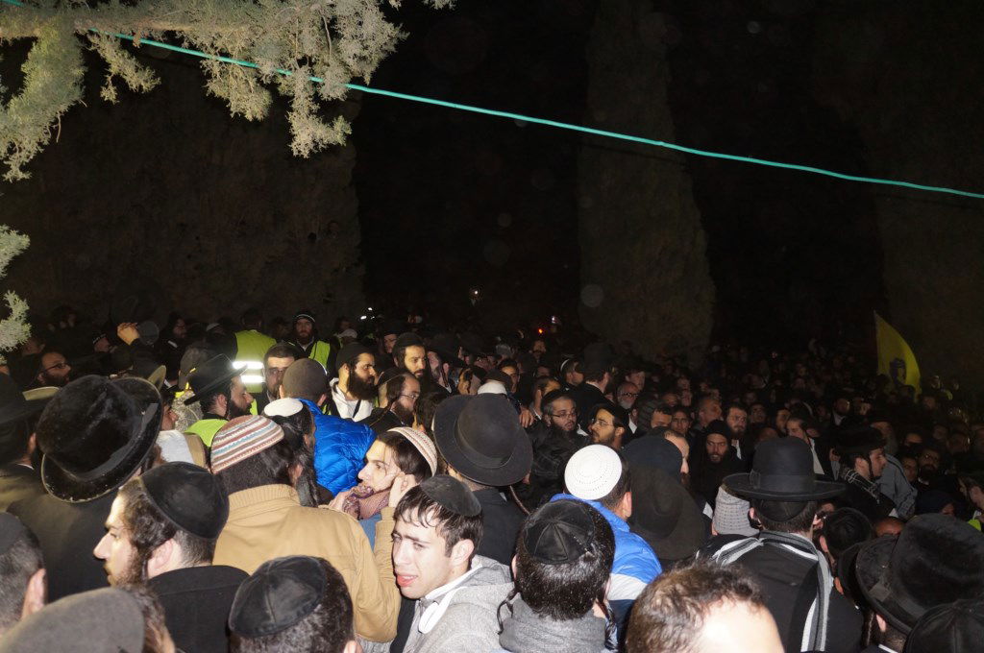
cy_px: 326
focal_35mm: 27
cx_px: 492
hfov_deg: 67.4
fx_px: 737
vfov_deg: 47.8
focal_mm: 18
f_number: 3.5
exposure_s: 1/60
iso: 1600
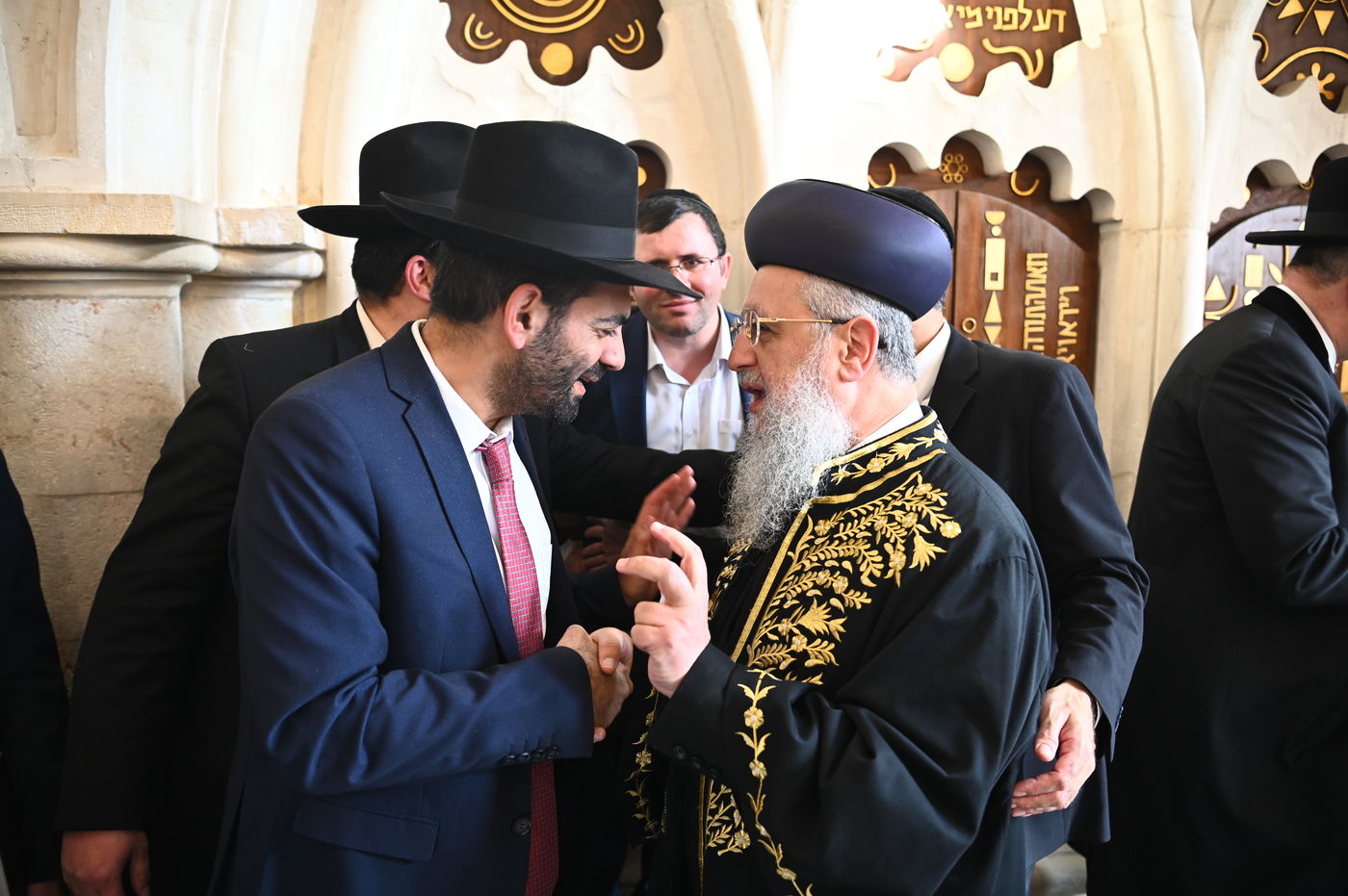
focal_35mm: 32
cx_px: 674
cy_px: 448
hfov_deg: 58.8
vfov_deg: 41.0
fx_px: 1197
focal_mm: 32
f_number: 3.5
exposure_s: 1/160
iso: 1250
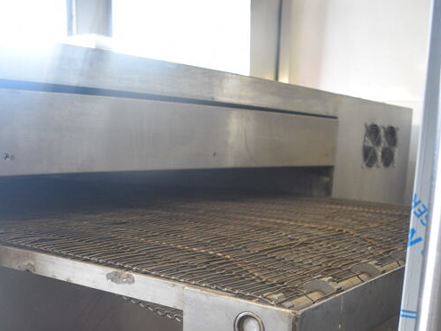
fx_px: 612
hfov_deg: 39.6
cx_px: 212
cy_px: 376
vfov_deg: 27.4
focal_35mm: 48
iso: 1000
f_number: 3.5
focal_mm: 18
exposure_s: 1/125
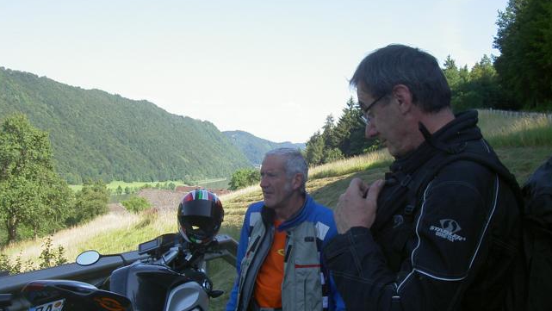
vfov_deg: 22.6
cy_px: 183
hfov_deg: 39.1
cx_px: 309
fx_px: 776
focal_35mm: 53
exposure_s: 1/200
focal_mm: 8
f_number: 4.7
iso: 100
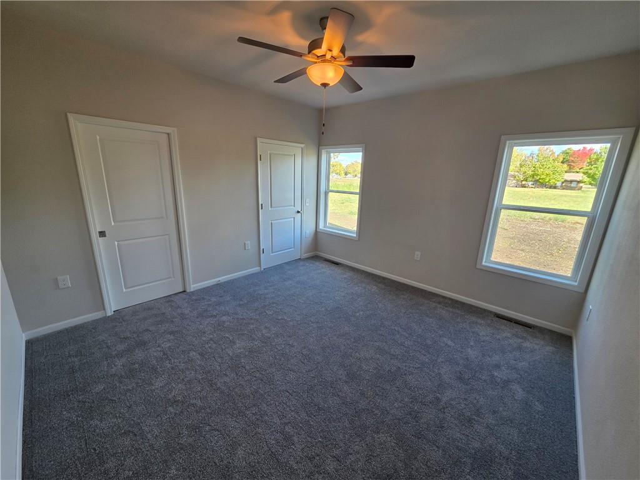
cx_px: 320
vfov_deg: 89.9
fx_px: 240
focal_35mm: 13
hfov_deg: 106.2
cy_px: 240
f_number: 1.9
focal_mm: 2.2
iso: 100
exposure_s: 1/120
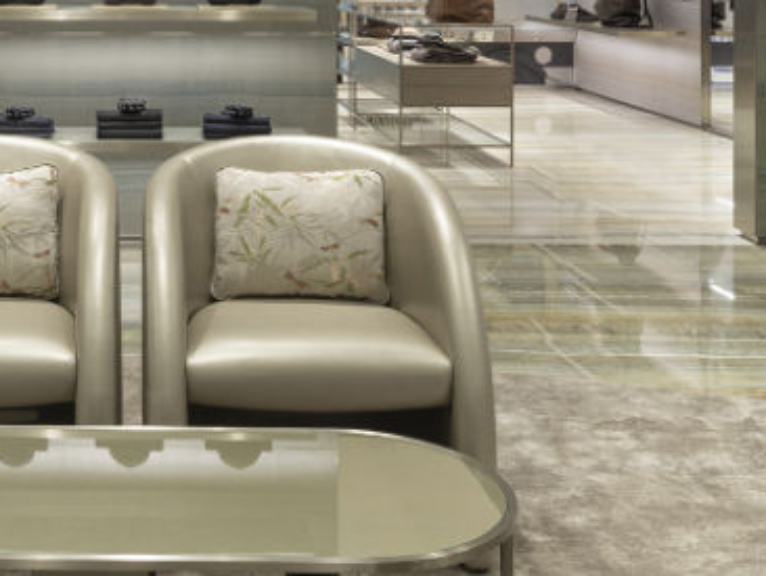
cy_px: -82
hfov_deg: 31.6
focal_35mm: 59
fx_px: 1306
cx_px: 130
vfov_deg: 23.1
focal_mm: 23
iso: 100
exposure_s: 1
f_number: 11
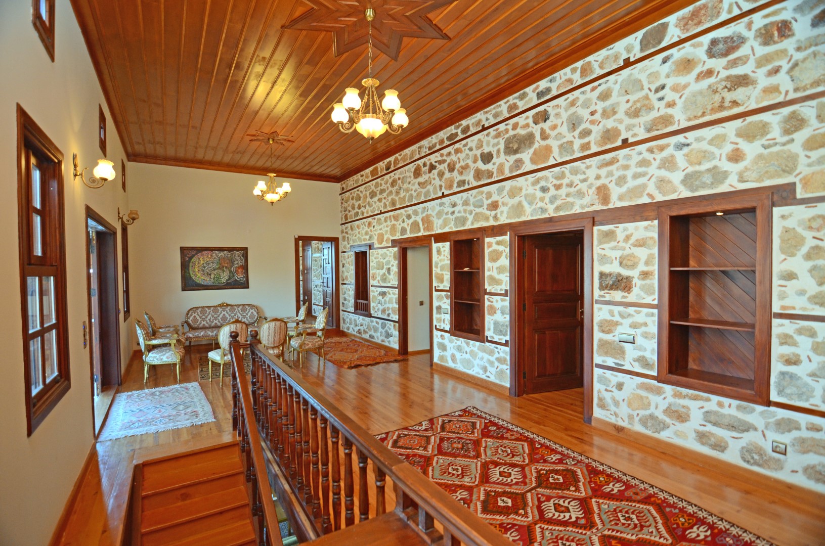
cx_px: 412
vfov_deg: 71.8
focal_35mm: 16
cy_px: 273
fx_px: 377
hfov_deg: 95.1
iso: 500
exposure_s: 1/50
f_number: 2.8
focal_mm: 11
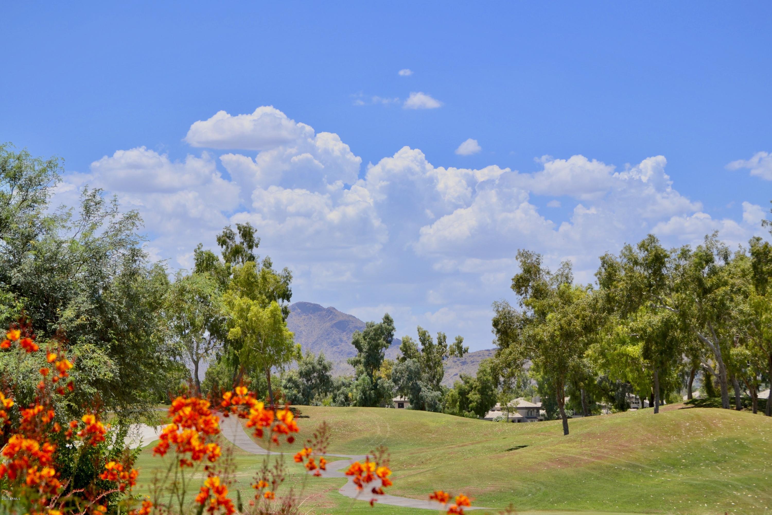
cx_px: 386
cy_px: 258
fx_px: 1994
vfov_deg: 14.7
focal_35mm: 93
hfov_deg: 21.9
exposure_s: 1/400
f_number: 8
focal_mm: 62
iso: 100
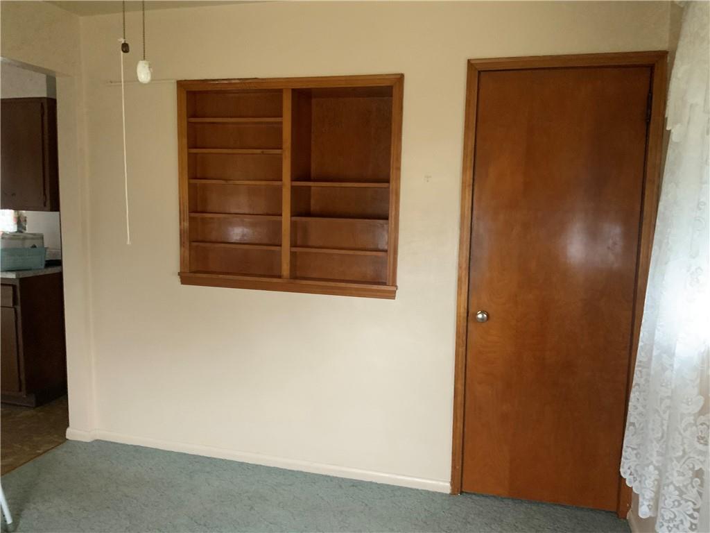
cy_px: 266
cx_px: 355
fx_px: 595
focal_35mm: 29
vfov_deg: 48.2
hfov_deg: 61.7
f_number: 1.8
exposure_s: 1/30
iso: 250
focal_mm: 3
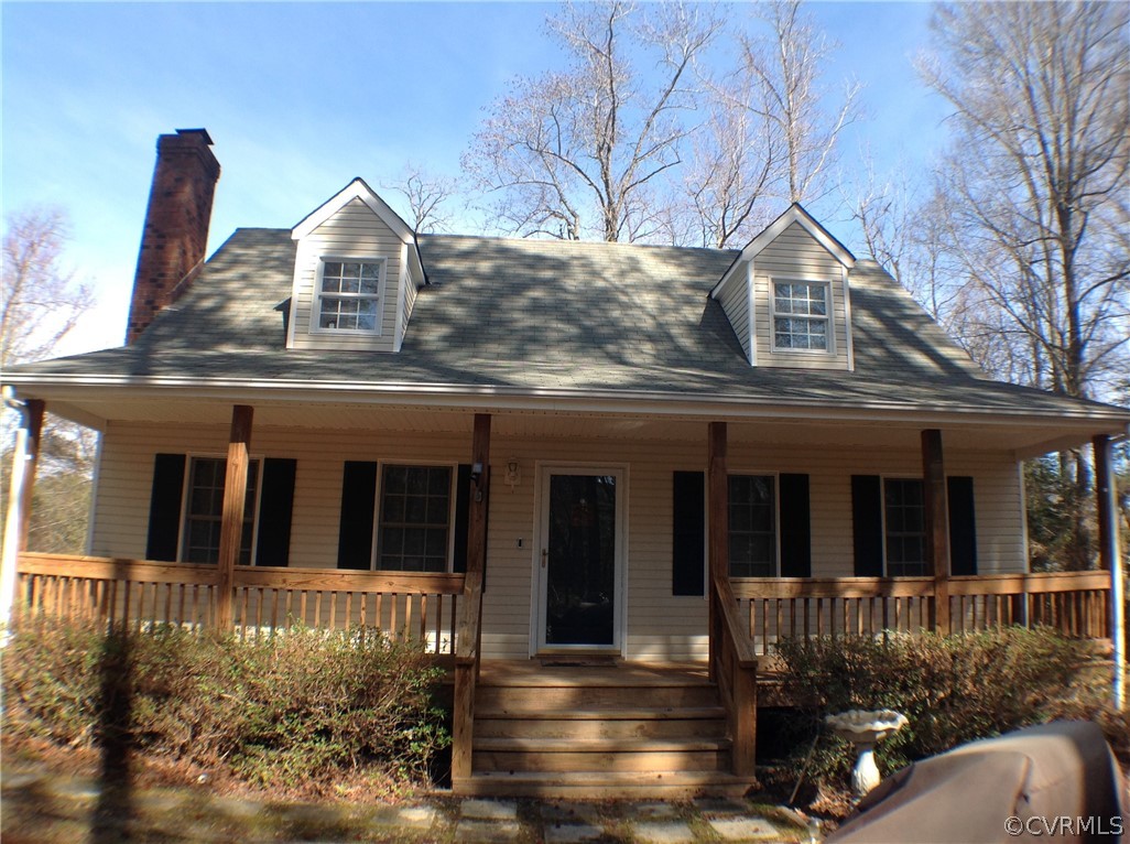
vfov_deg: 40.6
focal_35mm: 35
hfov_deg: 52.7
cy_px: 422
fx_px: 1141
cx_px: 565
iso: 50
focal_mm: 4.28
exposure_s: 1/487
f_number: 2.4
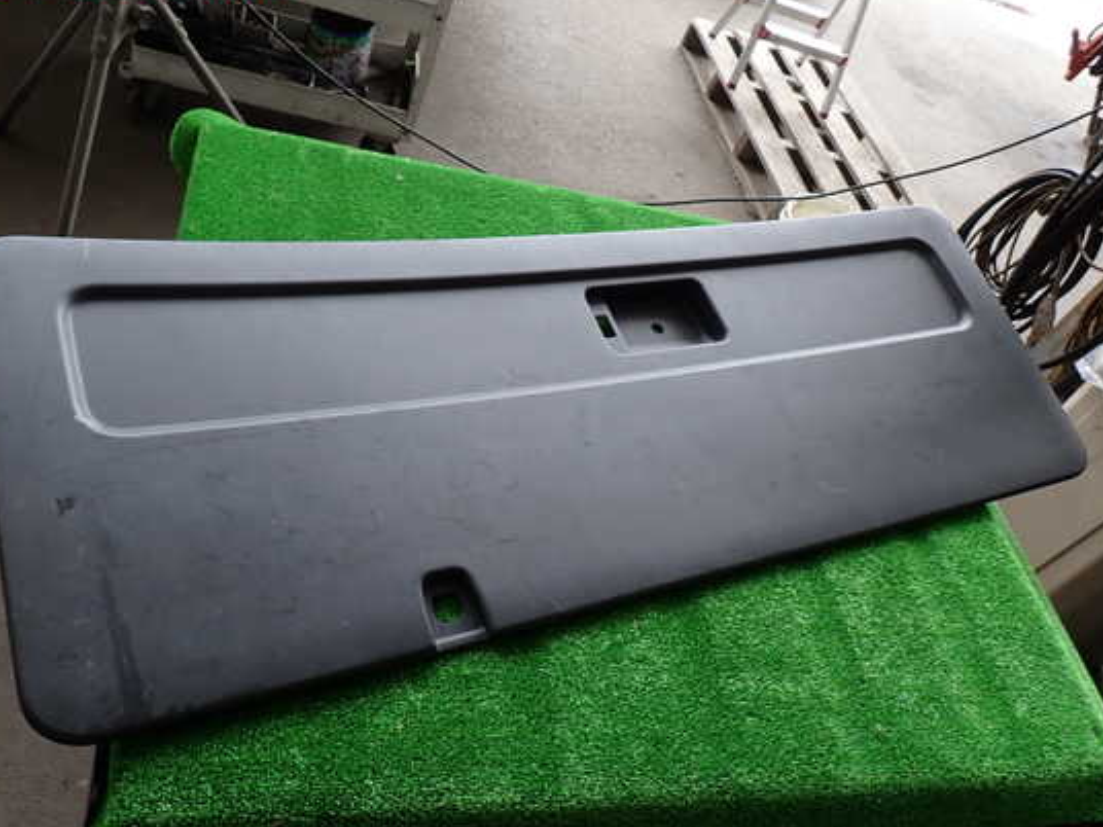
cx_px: 527
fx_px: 892
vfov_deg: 49.7
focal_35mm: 28
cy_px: 418
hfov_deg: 63.4
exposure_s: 1/100
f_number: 2.8
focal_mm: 4.5
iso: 100
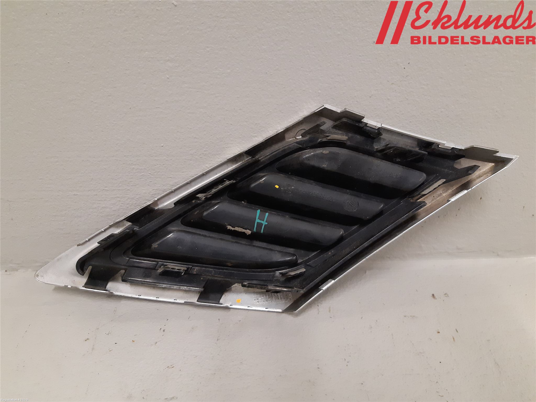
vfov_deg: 53.1
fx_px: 403
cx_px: 268
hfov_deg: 67.3
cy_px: 201
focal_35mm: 26
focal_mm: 3.93
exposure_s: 1/50
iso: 250
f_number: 1.7
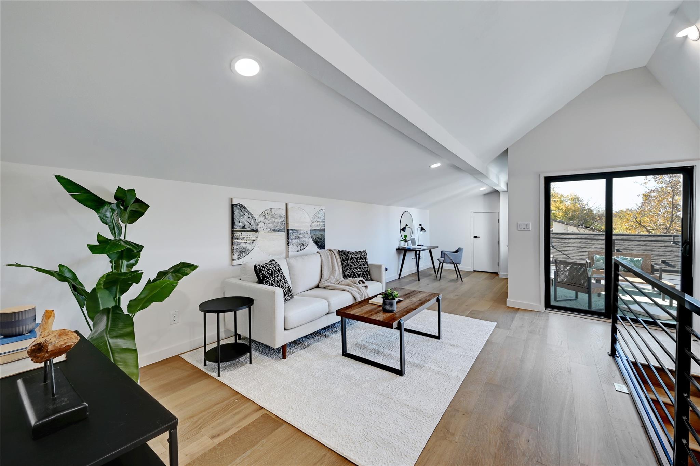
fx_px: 272
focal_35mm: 14
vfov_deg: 81.2
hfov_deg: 104.3
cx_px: 350
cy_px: 233
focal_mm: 14
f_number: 10
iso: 400
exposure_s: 1/8
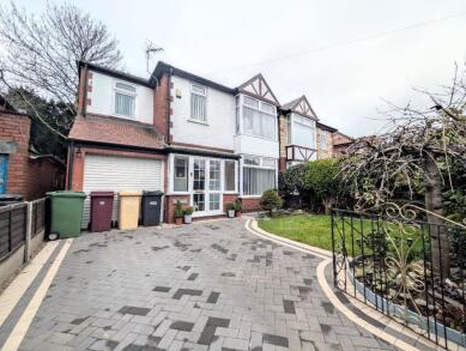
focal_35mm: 13
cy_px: 171
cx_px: 235
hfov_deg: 106.1
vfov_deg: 90.1
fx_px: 175
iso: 54
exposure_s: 1/280
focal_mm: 2.02
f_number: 1.7
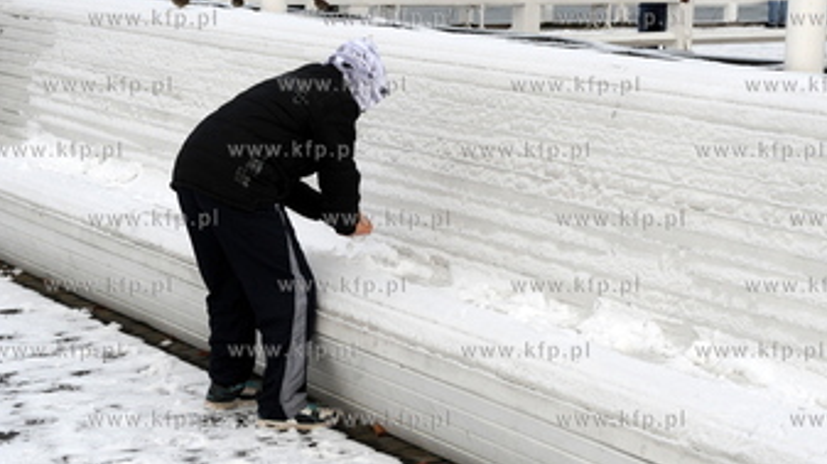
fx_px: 1906
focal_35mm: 87
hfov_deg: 24.5
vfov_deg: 13.9
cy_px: 250
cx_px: 474
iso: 3200
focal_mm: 70
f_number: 16
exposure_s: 1/1000
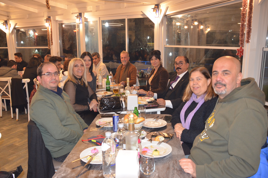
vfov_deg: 43.4
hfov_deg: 62.0
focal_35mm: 30
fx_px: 223
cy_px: 89
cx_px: 134
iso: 1250
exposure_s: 1/60
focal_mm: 20
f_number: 3.5
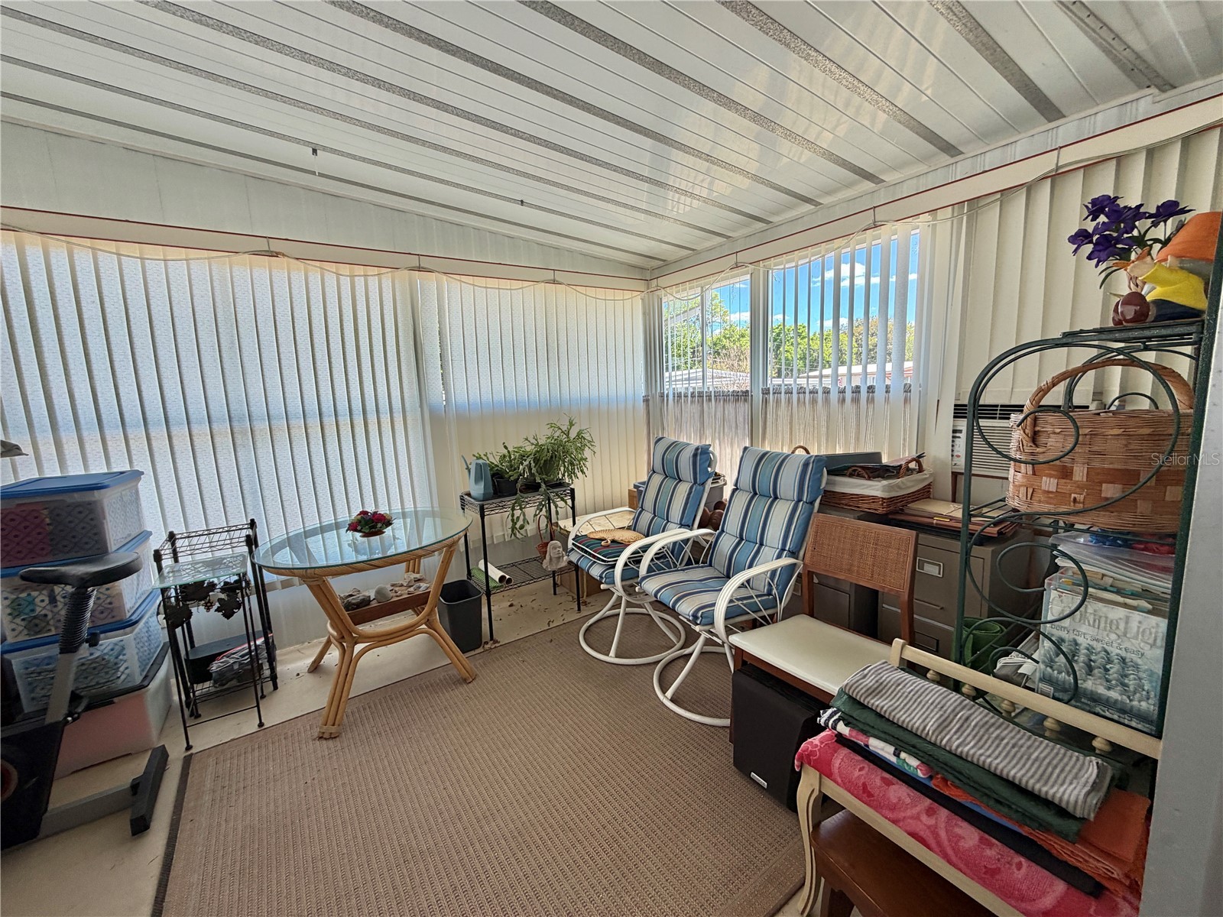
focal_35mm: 14
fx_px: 495
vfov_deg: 85.7
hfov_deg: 102.1
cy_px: 458
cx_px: 612
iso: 40
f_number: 2.2
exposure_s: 1/170
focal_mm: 2.22
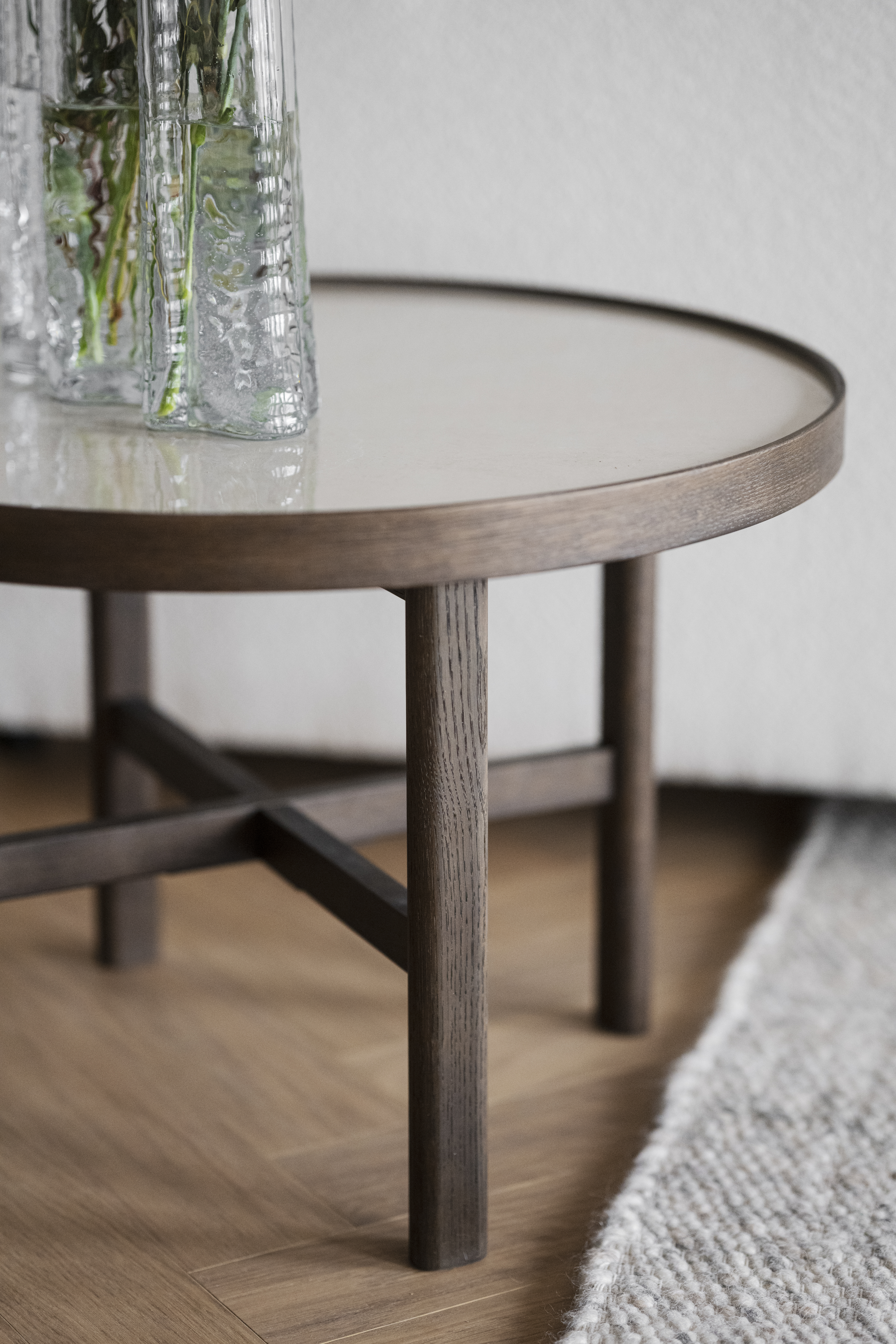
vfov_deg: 23.9
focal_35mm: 85
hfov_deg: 16.1
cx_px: 448
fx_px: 3173
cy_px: 672
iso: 1600
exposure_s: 1/80
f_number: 1.8
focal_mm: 85
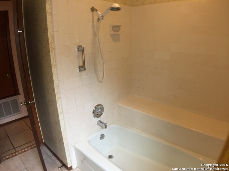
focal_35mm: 29
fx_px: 192
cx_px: 114
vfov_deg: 48.2
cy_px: 86
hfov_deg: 61.7
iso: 80
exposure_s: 1/30
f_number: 2.2
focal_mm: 4.15
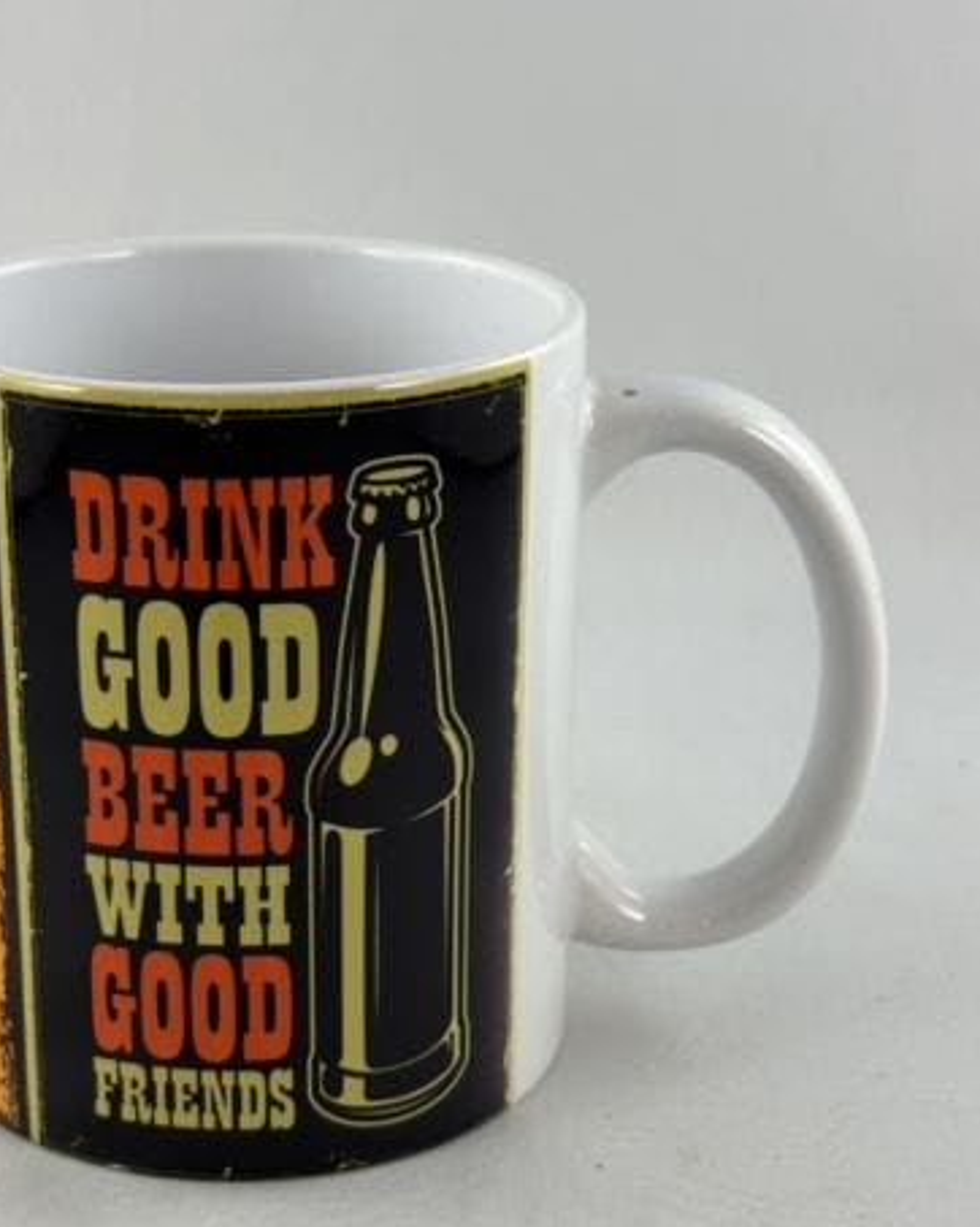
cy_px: 706
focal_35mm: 69
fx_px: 2503
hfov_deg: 22.1
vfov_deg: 27.5
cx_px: 357
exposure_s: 1/100
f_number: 1.78
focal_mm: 6.86
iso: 64
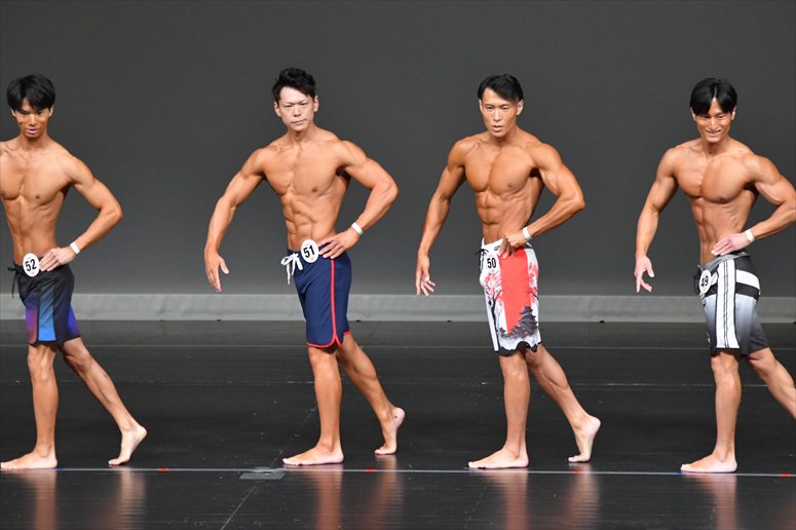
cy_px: 265
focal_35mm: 285
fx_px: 6299
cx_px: 398
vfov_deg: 4.8
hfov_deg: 7.2
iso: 4000
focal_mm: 190
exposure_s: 1/400
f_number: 5.6
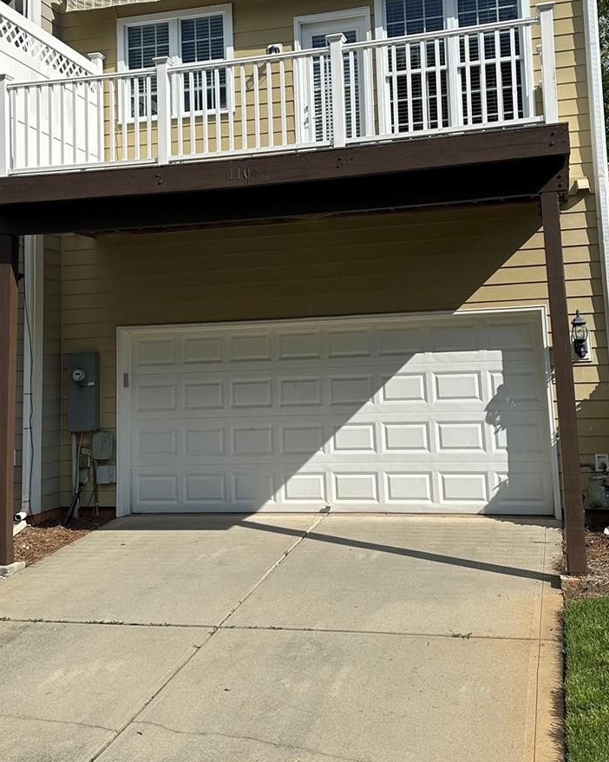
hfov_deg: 36.5
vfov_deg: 44.0
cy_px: 240
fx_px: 924
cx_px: 307
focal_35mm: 41
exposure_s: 1/7576
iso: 80
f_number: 1.78
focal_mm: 6.86
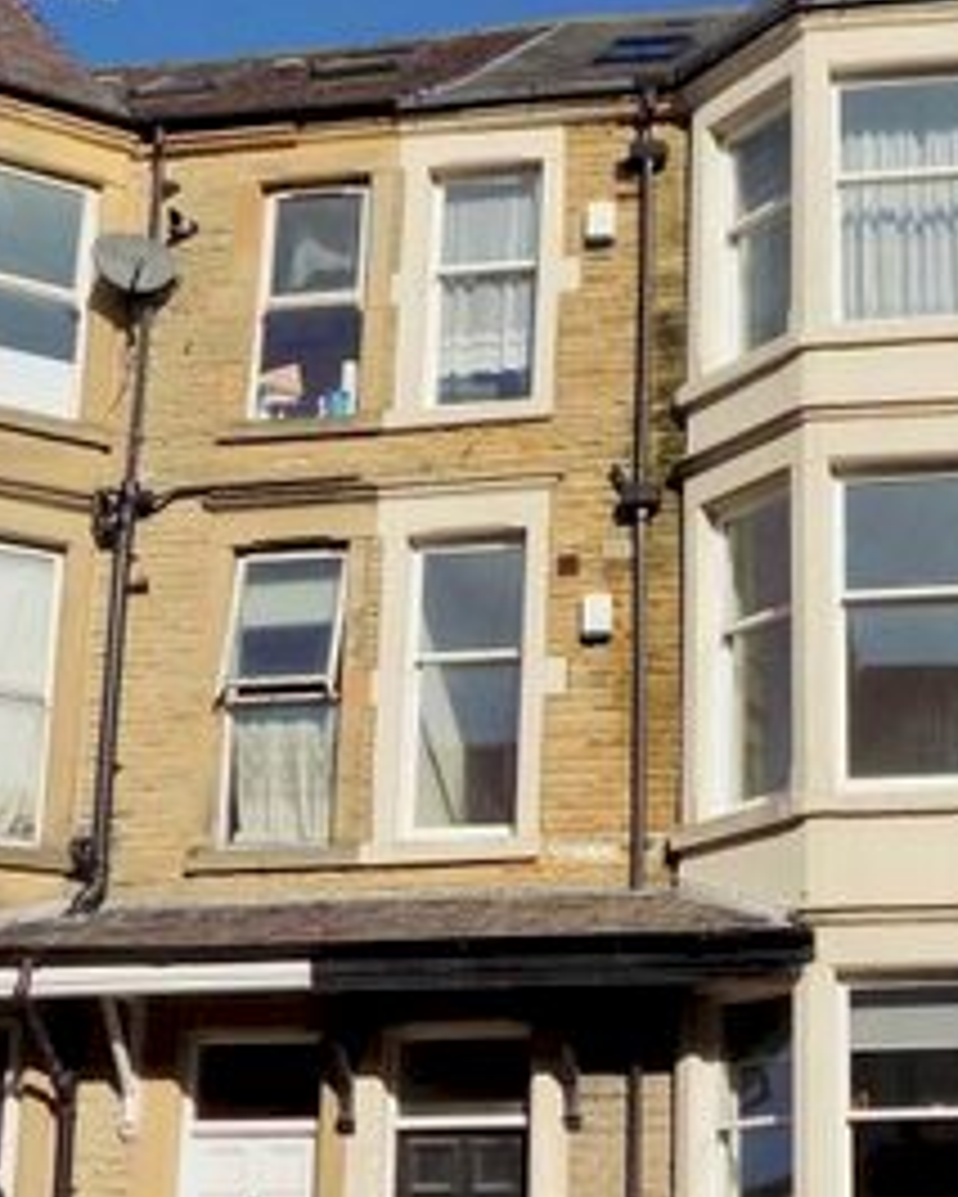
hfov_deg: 25.3
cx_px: 801
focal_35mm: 59
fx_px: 2090
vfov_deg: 31.6
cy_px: 844
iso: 80
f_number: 9.9
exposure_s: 1/200
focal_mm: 4
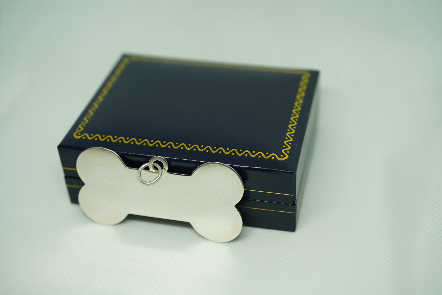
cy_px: 148
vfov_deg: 27.0
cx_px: 221
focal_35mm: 50
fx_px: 614
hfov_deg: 39.6
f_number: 4
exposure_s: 1/60
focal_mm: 50
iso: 160
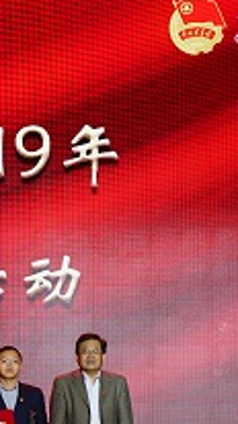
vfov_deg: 15.0
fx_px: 1598
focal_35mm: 142
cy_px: 364
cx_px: -181
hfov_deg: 8.2
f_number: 4.5
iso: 800
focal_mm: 35
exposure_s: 1/100
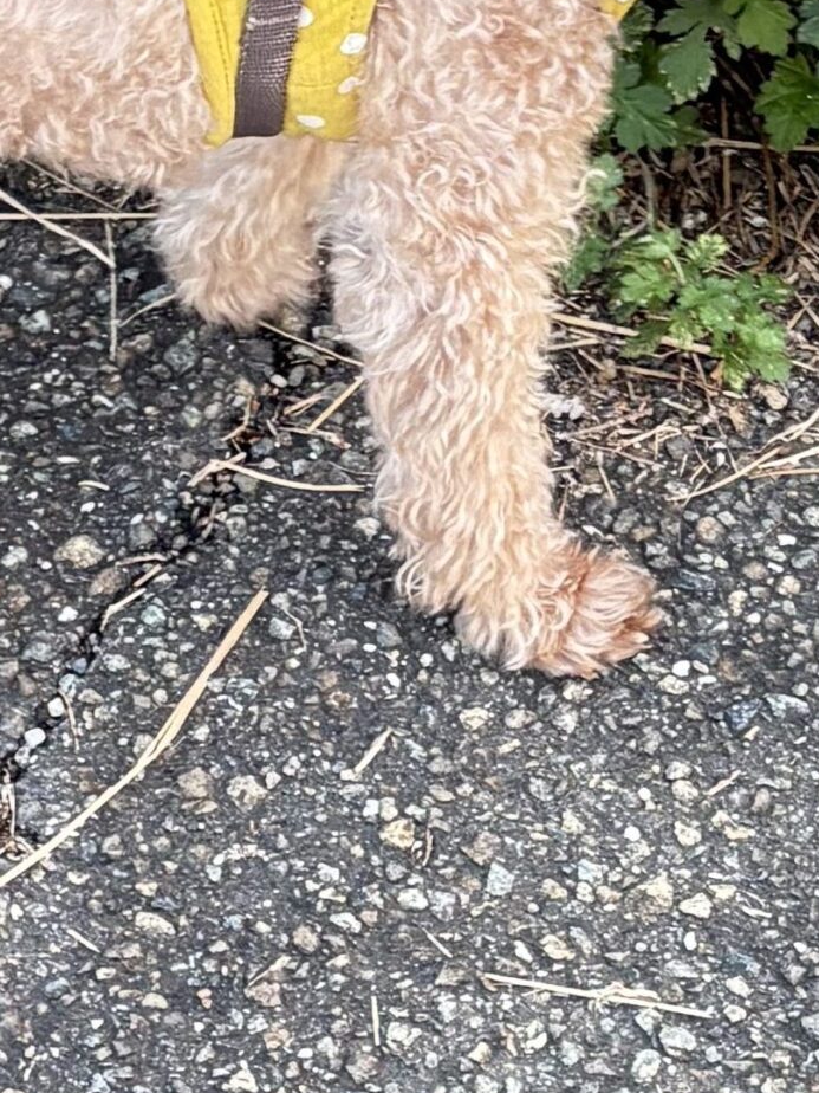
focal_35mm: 72
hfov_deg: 20.3
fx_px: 2271
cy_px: -13
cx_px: 246
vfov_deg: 25.6
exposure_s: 1/61
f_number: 1.6
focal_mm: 5.96
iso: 125
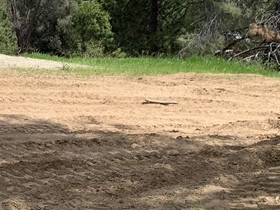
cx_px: -36
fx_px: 768
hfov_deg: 19.7
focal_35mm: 95
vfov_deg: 15.6
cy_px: 86
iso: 25
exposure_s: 1/1513
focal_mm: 4.25
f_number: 1.8
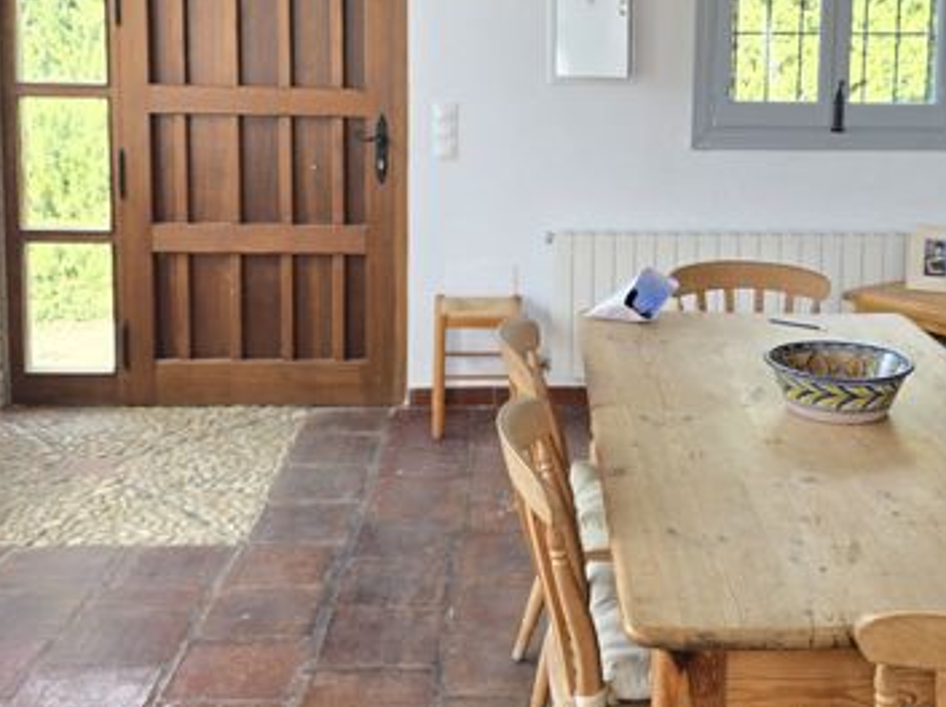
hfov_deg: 41.1
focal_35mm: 46
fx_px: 1256
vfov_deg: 30.9
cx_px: 575
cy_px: 169
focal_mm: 6.3
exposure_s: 1/180
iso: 80
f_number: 1.7
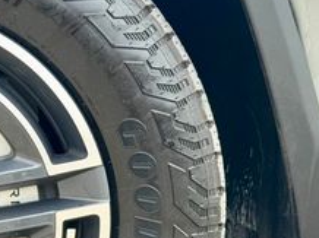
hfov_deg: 13.5
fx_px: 1298
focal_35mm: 141
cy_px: 213
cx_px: -88
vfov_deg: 10.4
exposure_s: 1/425
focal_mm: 6.76
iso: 64
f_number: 1.78
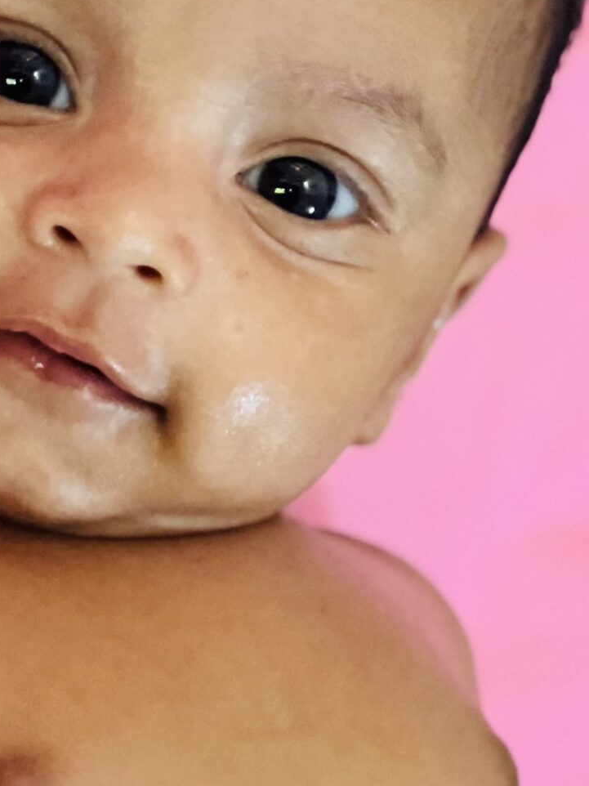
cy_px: 374
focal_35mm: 205
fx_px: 4653
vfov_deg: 9.7
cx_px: 145
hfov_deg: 7.2
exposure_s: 1/15
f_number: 2.8
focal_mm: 9
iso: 640
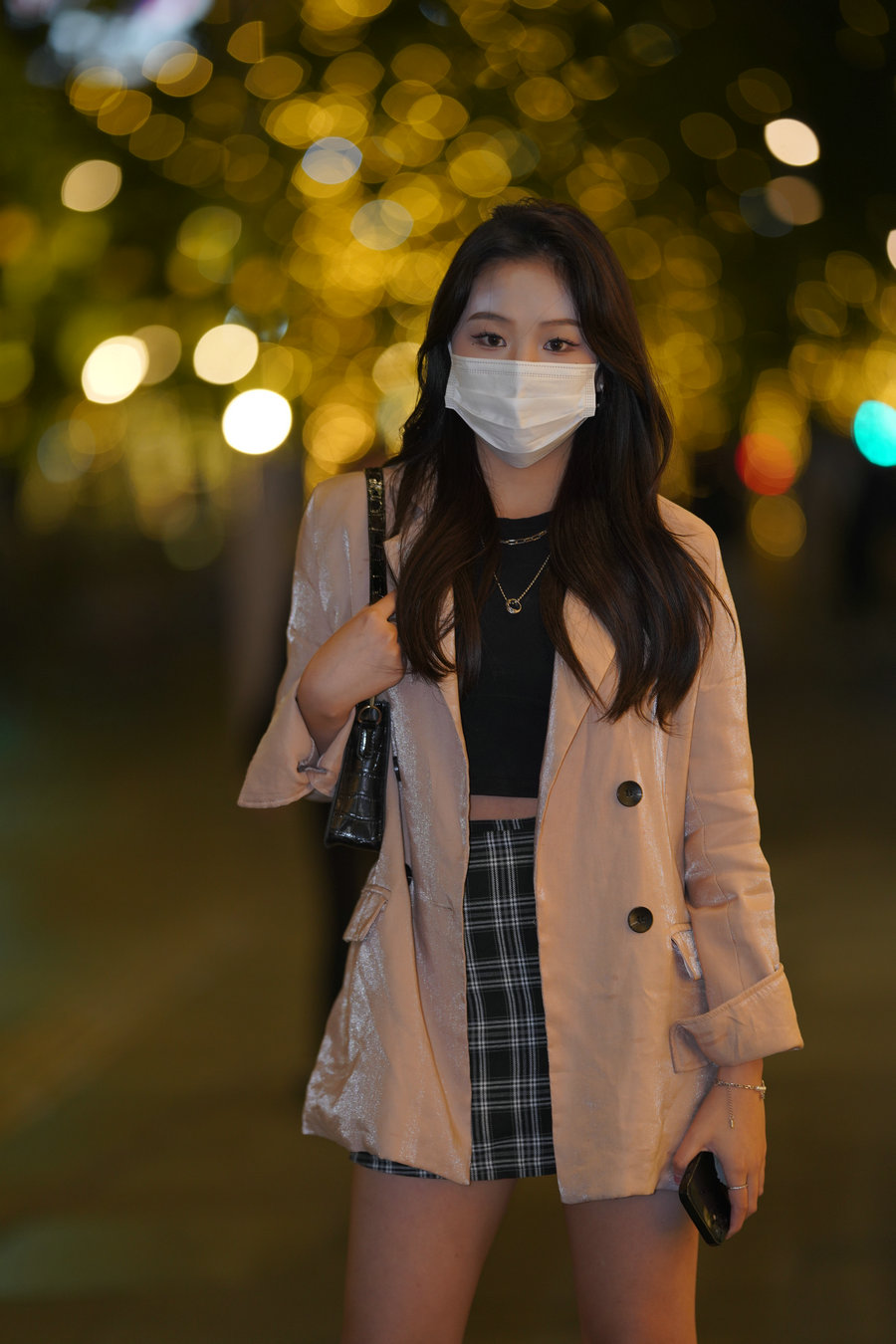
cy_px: 672
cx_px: 448
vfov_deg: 15.2
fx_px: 5040
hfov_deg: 10.2
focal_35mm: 135
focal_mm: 135
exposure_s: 1/250
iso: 800
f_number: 2
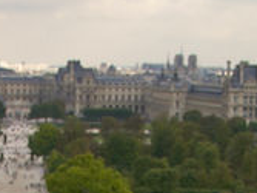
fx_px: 1150
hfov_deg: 12.7
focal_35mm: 155
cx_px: 42
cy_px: 372
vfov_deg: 9.1
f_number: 8
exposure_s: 1/60
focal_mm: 9
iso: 50
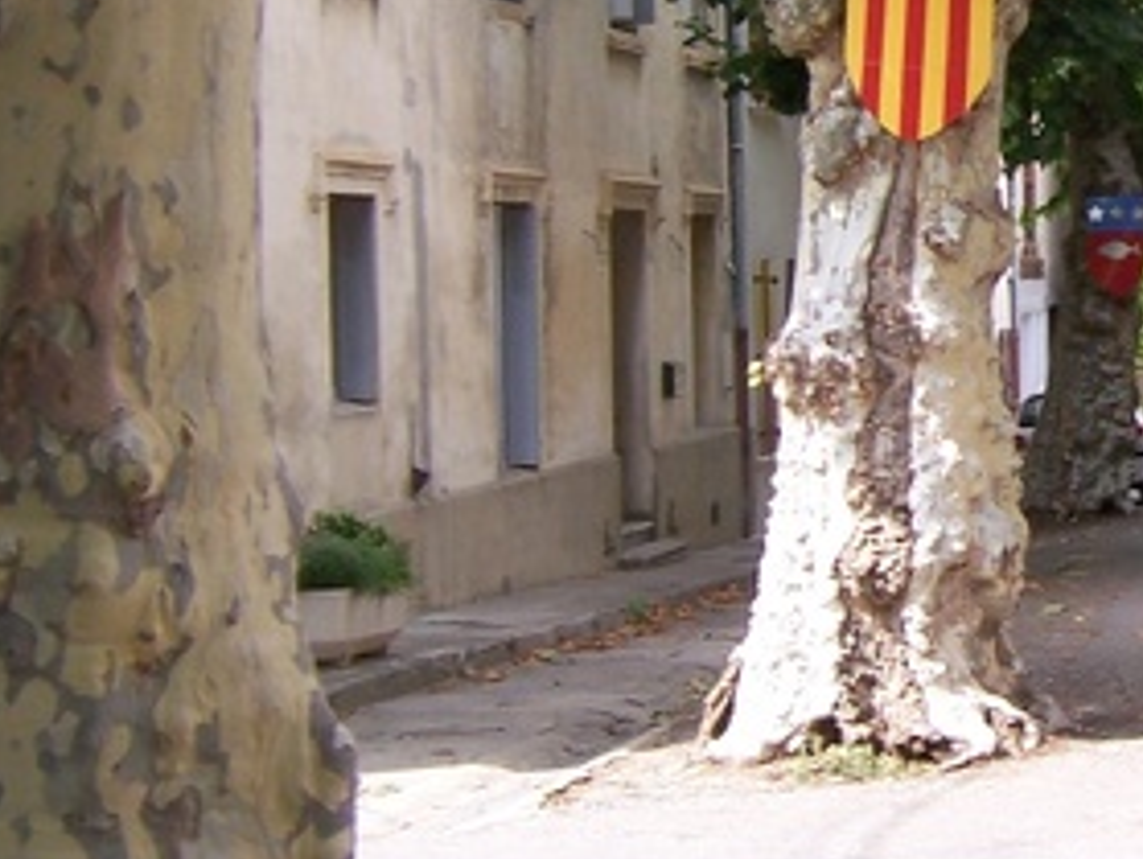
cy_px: 218
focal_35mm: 94
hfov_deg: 19.9
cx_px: 1266
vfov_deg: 15.7
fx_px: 3107
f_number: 3.4
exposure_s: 1/125
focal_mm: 5.5
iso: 80
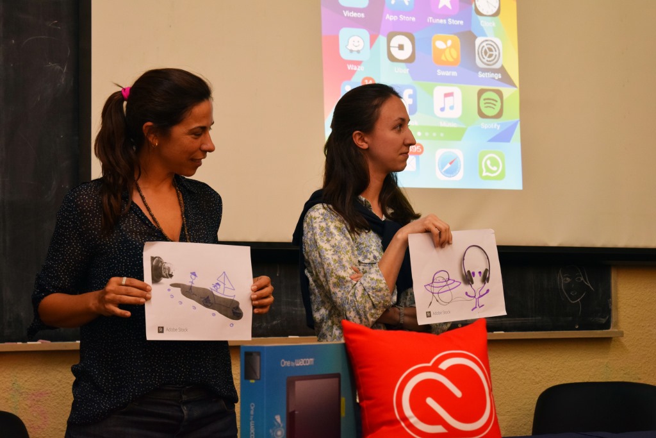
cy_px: 219
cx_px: 328
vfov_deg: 16.6
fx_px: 1503
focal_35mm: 82
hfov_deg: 24.6
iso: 900
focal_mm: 55
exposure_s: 1/60
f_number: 5.6
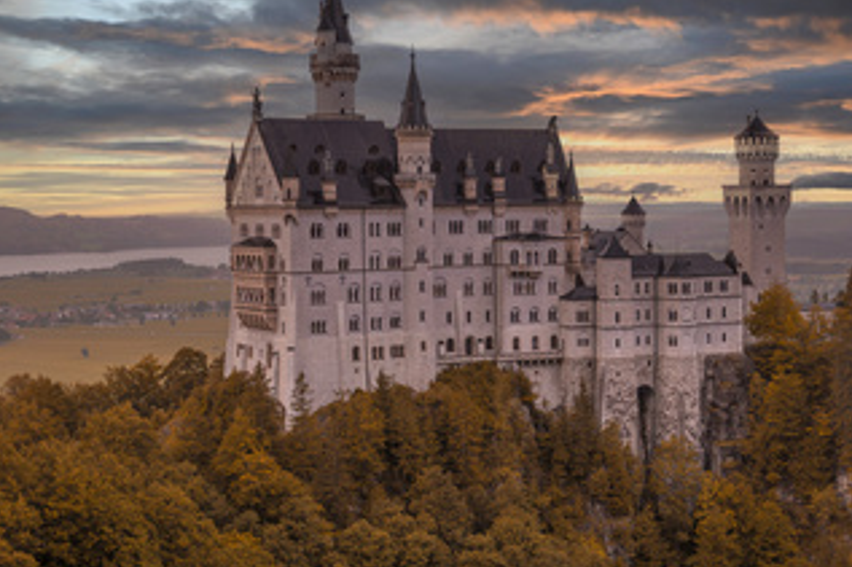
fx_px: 1443
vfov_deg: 22.2
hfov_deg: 32.8
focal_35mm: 61
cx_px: 527
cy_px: 321
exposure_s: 1/200
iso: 100
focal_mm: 28
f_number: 5
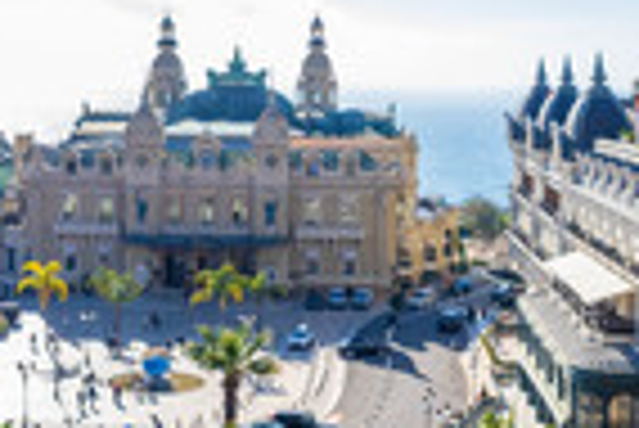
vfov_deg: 20.7
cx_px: 194
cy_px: 68
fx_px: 1155
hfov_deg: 30.6
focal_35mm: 65
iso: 100
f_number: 2.8
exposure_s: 1/1250
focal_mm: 8.4
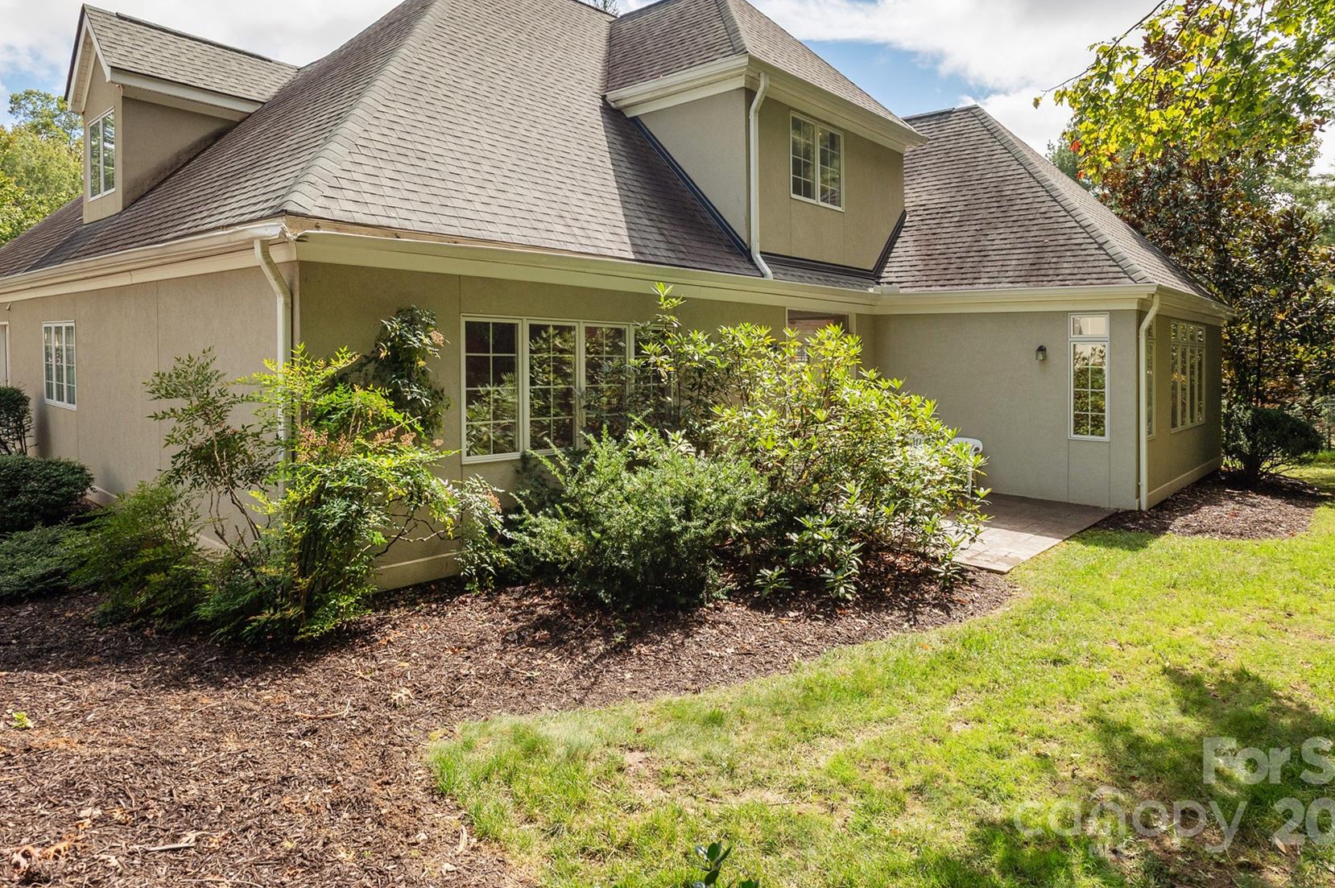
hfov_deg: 81.2
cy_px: 341
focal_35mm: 21
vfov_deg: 58.8
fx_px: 778
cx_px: 644
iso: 320
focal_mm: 17
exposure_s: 1/800
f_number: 8
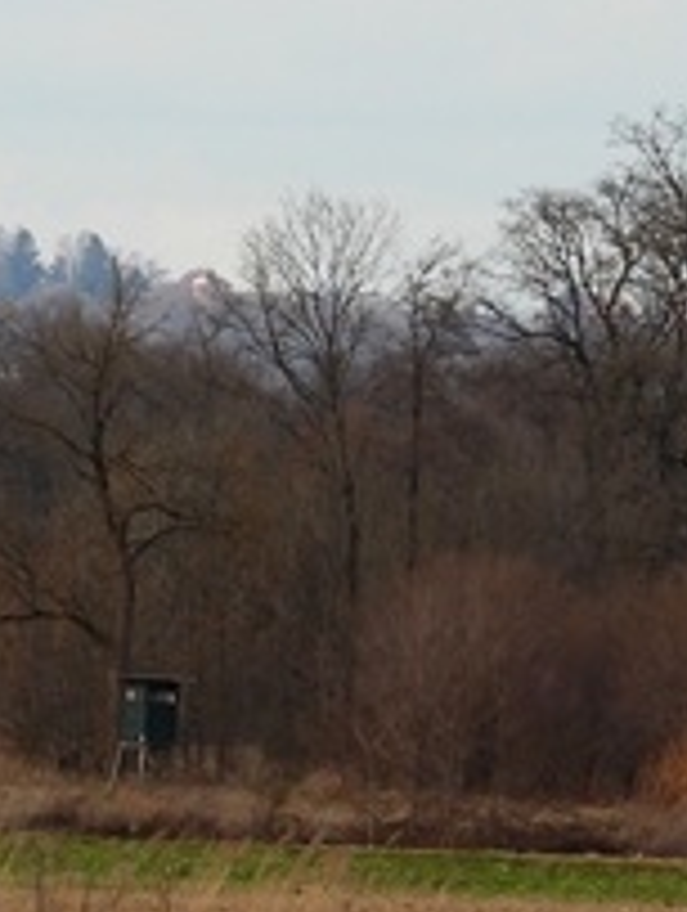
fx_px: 41494
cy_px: 40
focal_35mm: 1573
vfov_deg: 1.3
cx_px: -242
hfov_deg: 0.9
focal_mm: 71.4
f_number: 5
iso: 100
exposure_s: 1/400
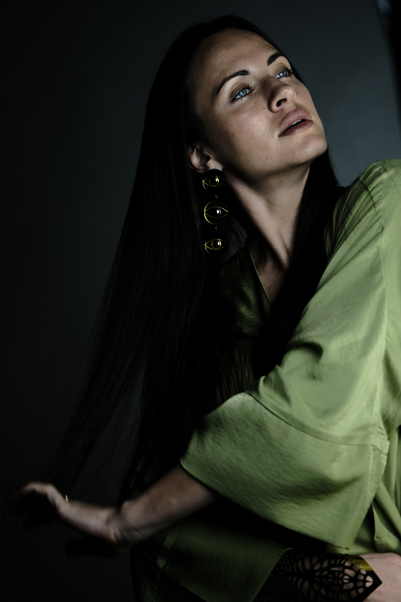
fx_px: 1504
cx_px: 200
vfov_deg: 22.6
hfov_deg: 15.2
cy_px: 301
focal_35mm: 90
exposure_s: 1/125
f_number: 2.4
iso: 400
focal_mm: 60
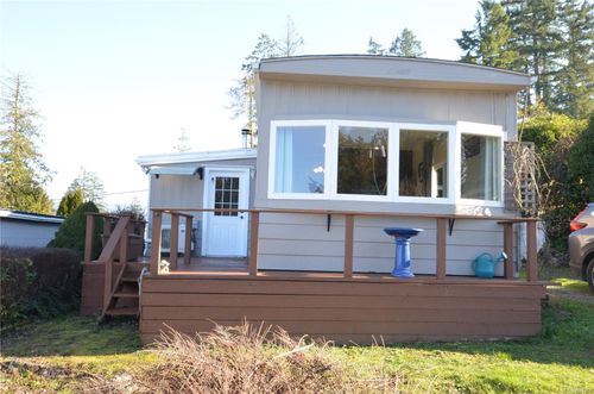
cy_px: 197
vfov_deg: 43.4
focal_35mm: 30
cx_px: 297
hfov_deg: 62.0
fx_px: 494
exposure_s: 1/400
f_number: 10
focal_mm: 20
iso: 2000
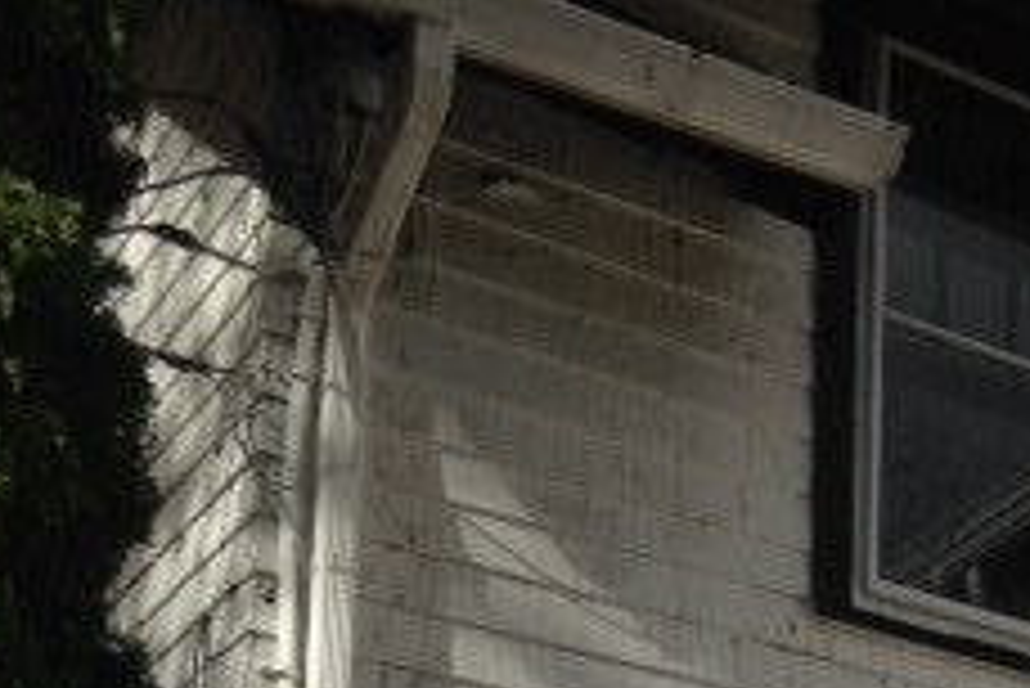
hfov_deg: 20.6
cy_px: 1111
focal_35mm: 96
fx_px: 2748
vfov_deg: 13.3
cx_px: 1017
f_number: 2.4
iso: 50
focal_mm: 4.12
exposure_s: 1/2710
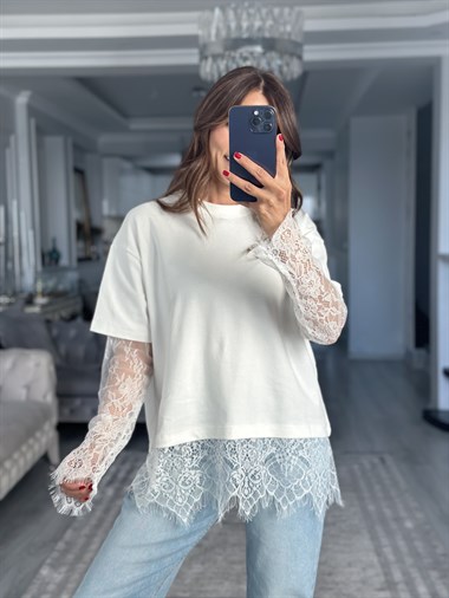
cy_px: 299
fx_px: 829
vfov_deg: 39.6
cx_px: 224
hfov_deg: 30.3
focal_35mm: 48
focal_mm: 6.86
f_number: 1.78
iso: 125
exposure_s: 1/172
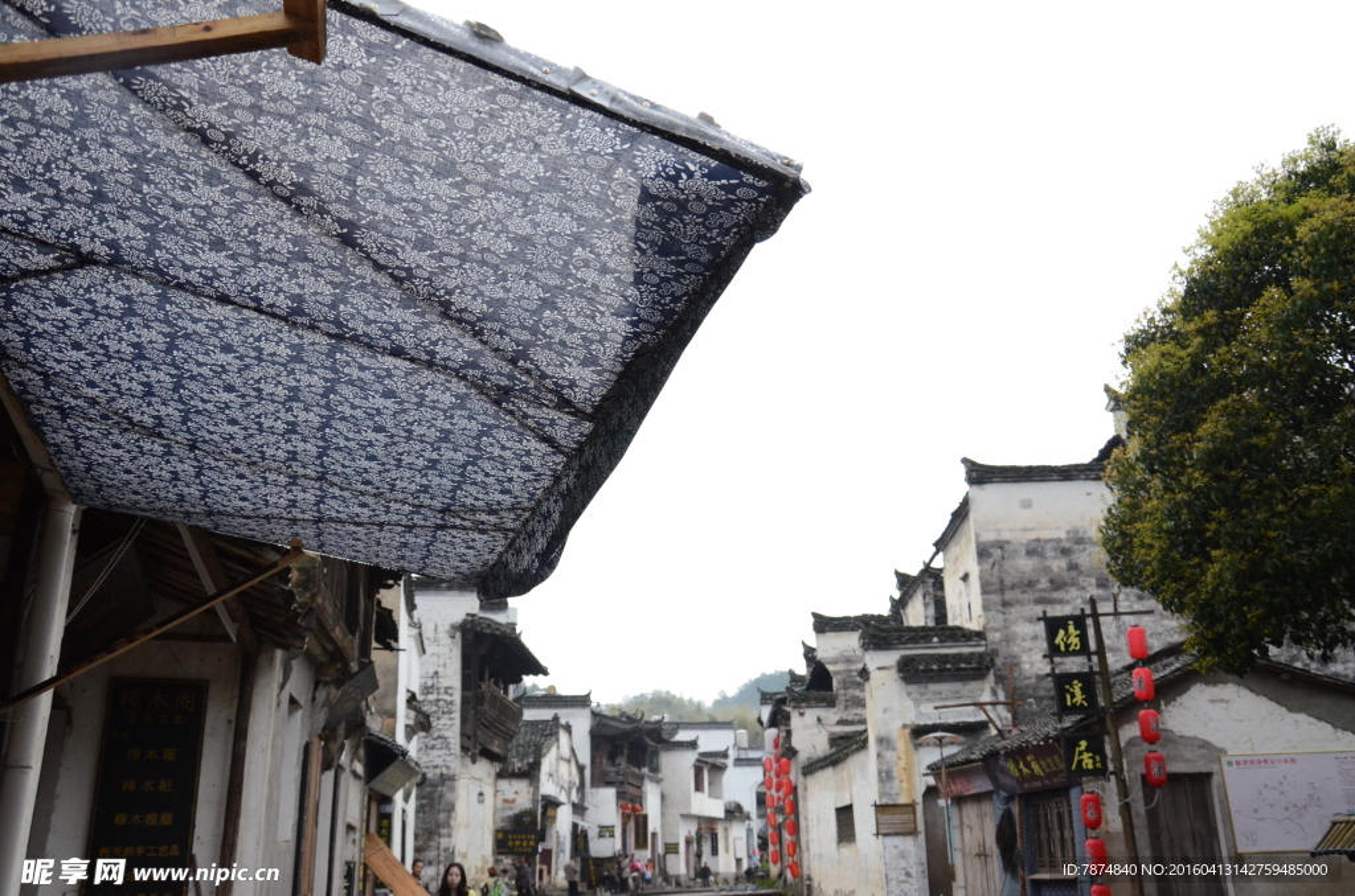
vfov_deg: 41.5
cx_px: 678
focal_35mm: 32
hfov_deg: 59.6
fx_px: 1183
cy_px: 448
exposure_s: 1/500
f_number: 5
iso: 2000
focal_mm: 21
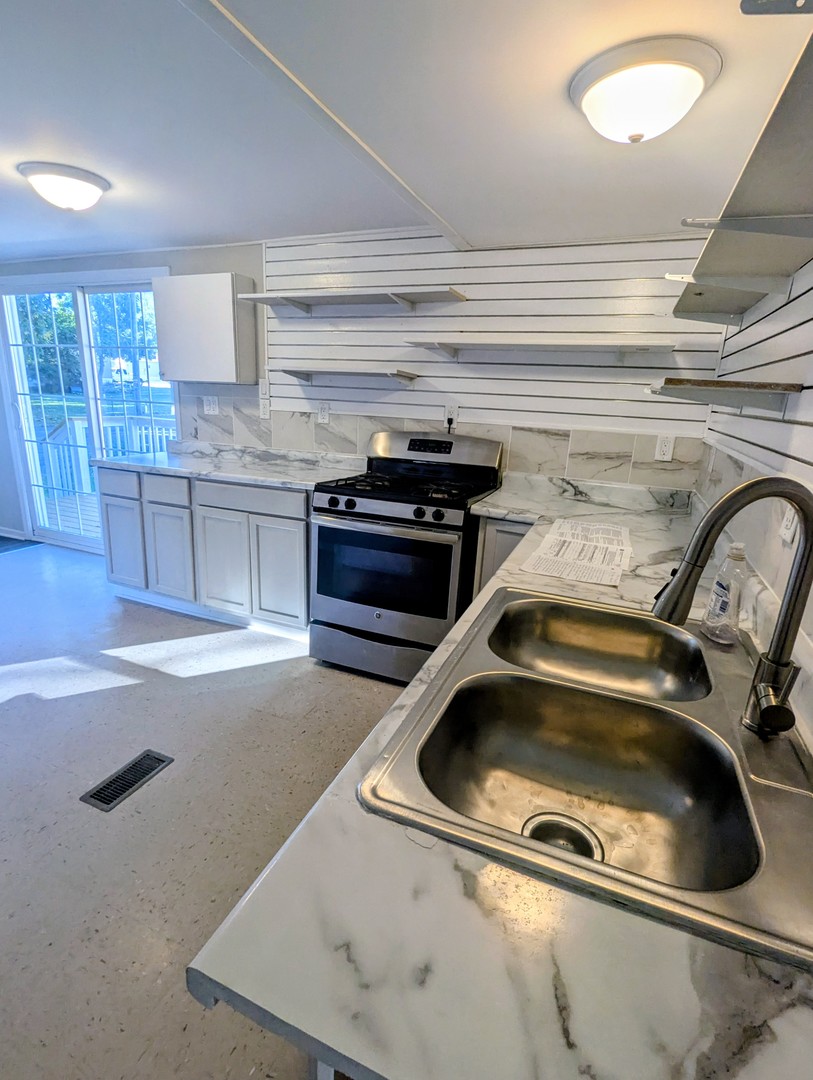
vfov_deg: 94.4
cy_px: 540
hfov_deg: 78.2
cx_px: 406
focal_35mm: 16
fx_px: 500
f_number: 2.2
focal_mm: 2.35
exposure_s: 1/120
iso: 57
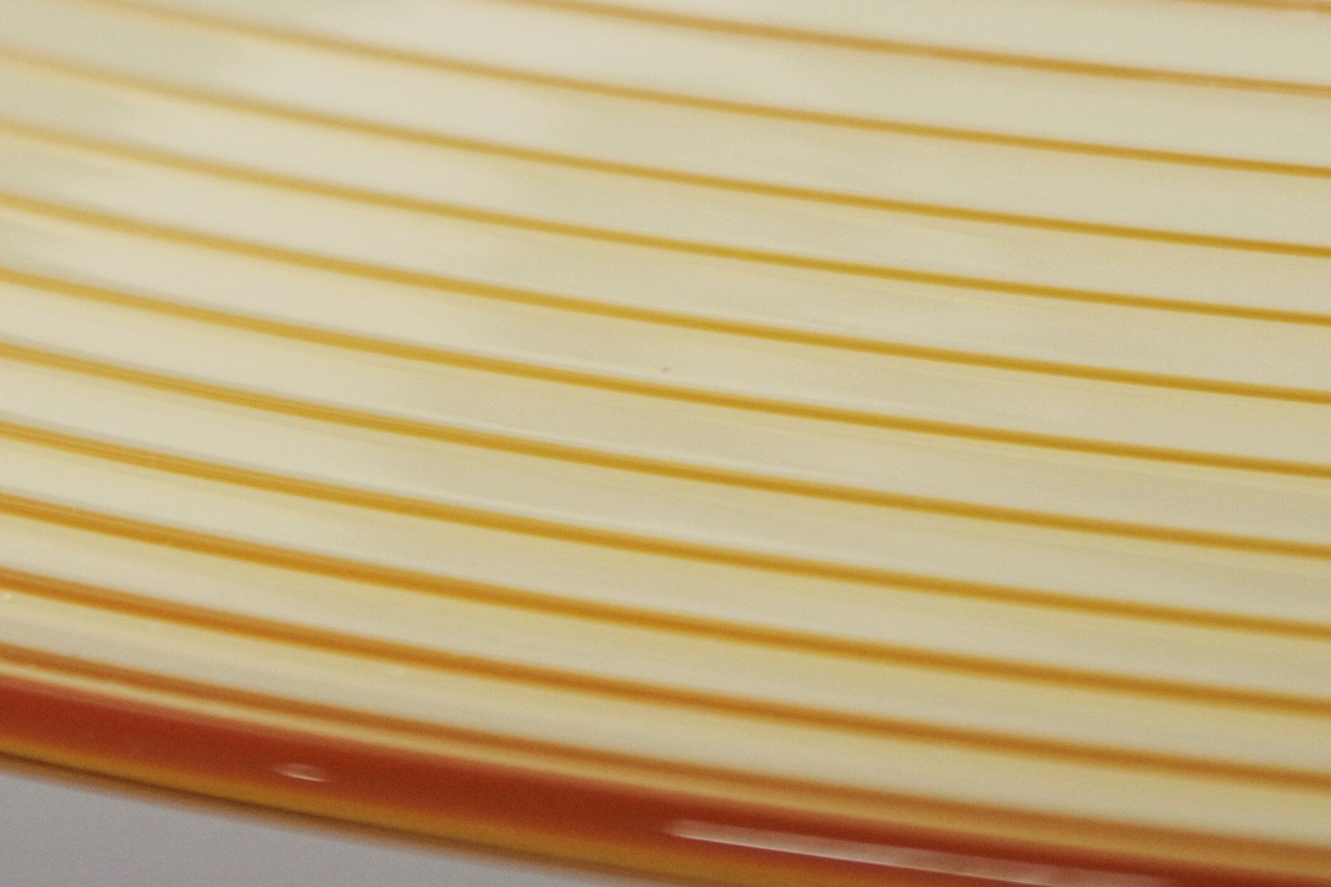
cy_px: -4
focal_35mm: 146
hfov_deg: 13.9
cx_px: 56
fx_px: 5398
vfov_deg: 9.3
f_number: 4.5
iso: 800
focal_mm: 35
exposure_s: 1/40
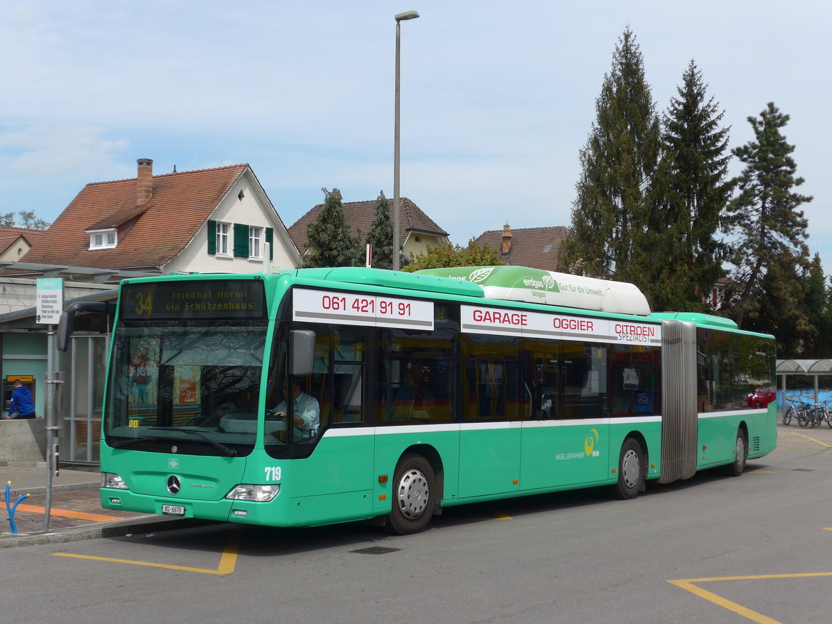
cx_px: 416
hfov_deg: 34.9
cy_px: 312
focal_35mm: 55
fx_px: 1322
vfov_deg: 26.6
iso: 80
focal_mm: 11.3
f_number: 3.4
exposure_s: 1/1300
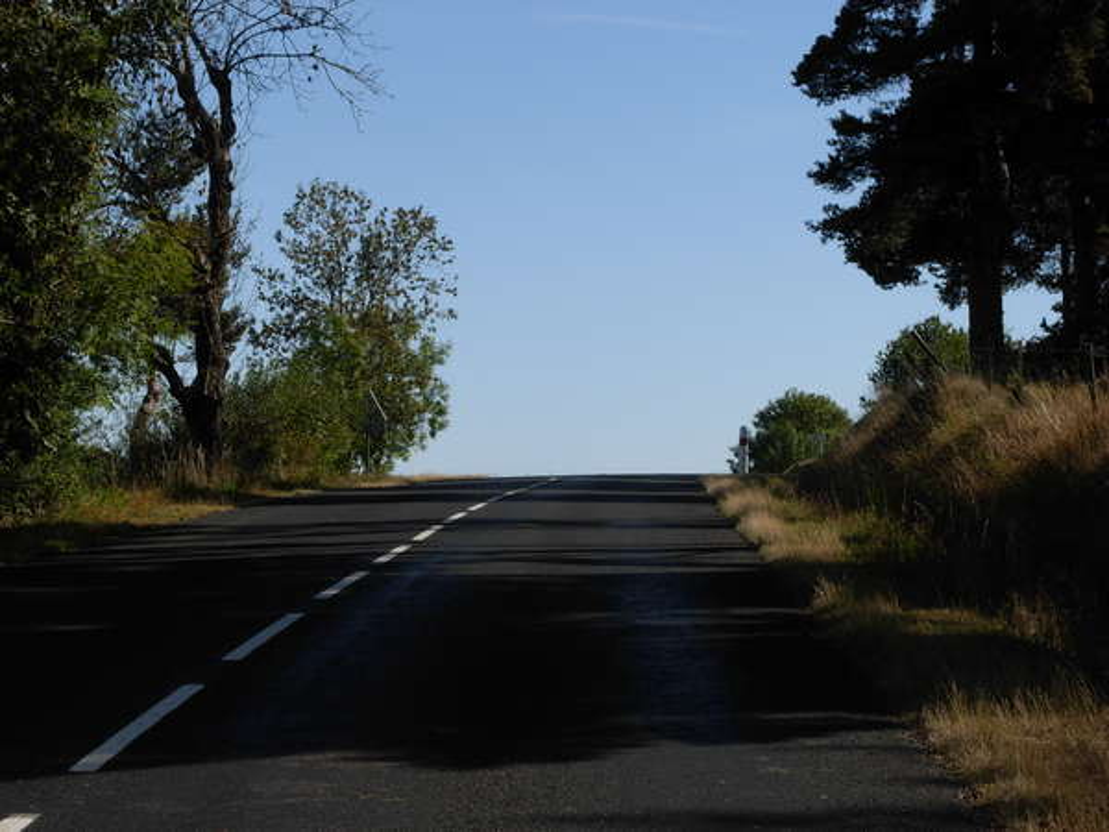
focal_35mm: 96
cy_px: 416
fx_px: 3076
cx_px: 554
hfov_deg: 20.4
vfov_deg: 15.4
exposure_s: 1/395
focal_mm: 15.9
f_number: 6.7
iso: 79
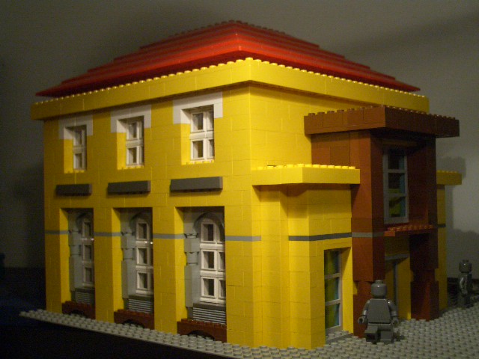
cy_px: 180
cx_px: 240
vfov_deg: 29.7
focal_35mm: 49
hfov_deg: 38.9
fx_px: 678
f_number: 3.1
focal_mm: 8.2
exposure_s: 1/125
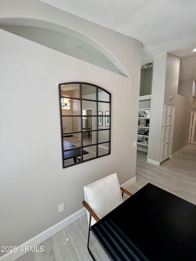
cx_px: 98
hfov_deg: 85.7
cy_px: 130
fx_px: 106
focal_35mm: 14
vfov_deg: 102.1
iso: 160
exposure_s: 1/120
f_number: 2.2
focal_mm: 2.22
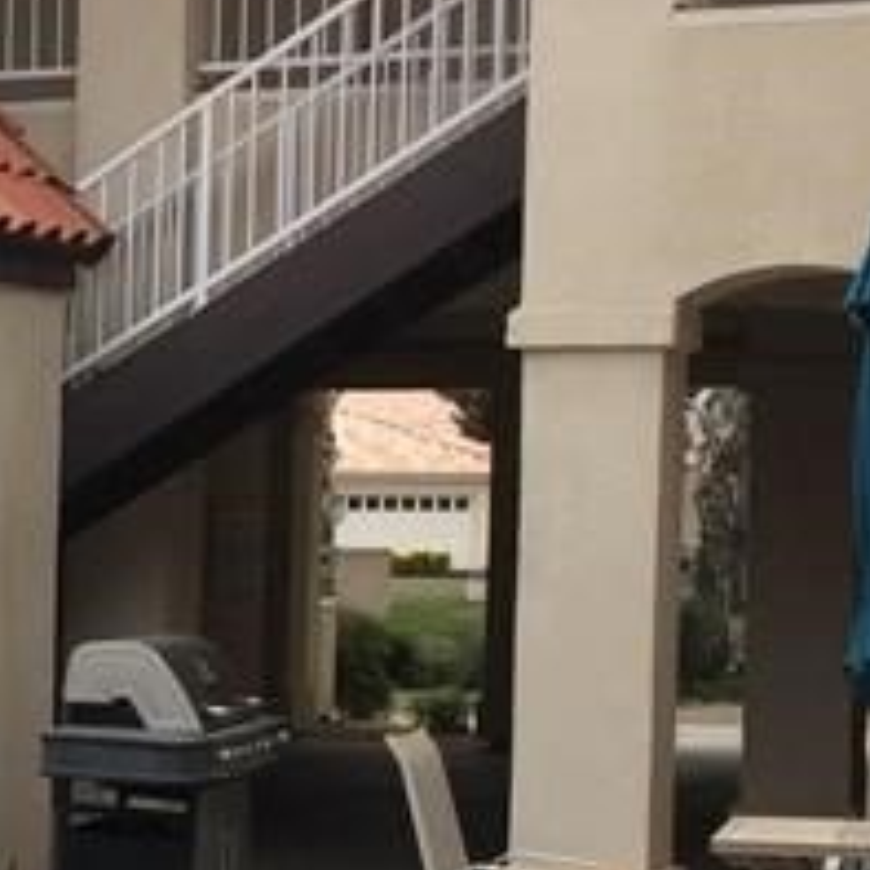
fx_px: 3782
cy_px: 707
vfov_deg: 13.1
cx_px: -782
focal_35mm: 133
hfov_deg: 11.9
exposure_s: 1/898
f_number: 2.2
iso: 32
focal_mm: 4.15
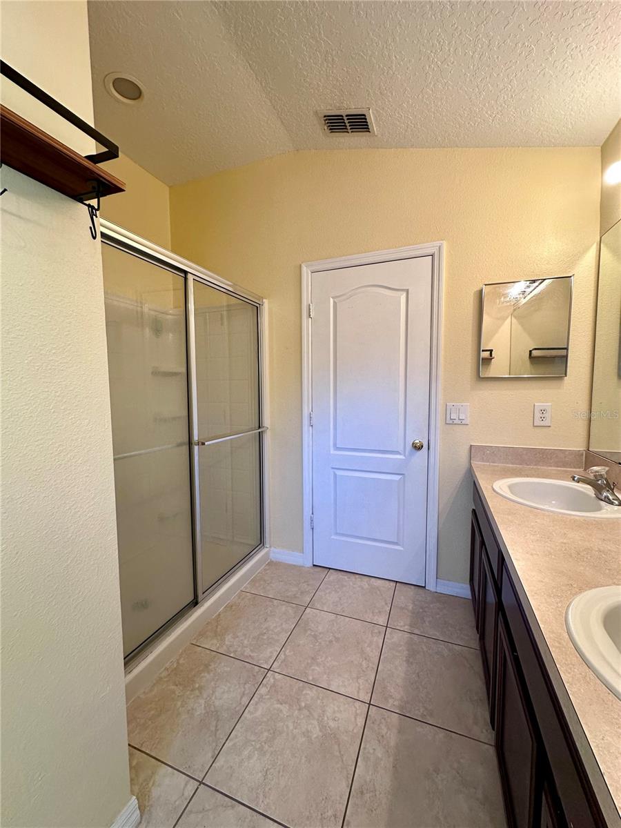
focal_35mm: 14
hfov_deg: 85.7
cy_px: 414
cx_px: 310
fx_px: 335
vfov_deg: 102.1
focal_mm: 2.22
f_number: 2.2
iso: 160
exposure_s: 1/120
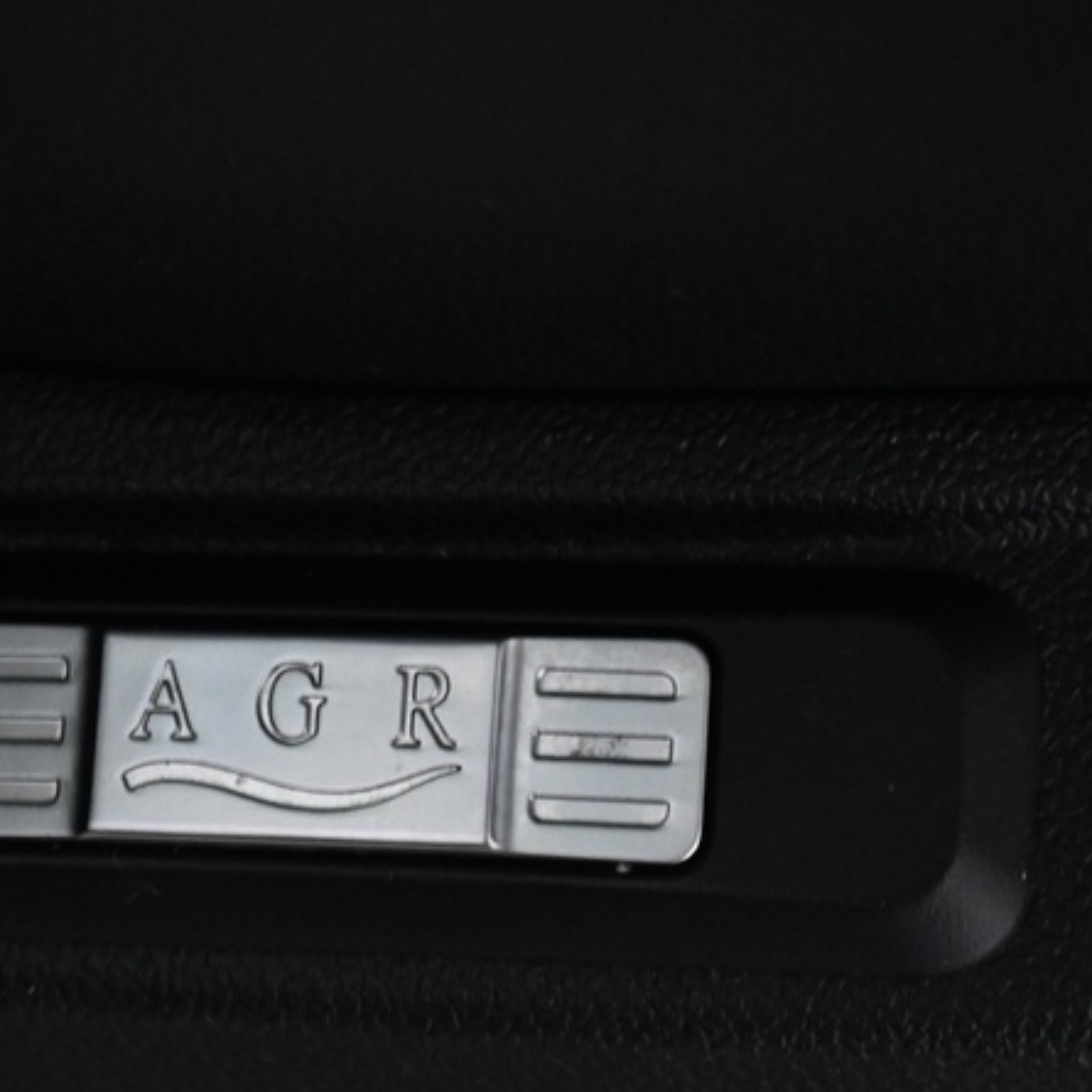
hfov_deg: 16.6
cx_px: 324
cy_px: 714
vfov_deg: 16.7
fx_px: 3723
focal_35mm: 104
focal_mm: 22.5
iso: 1800
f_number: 4
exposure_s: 1/40
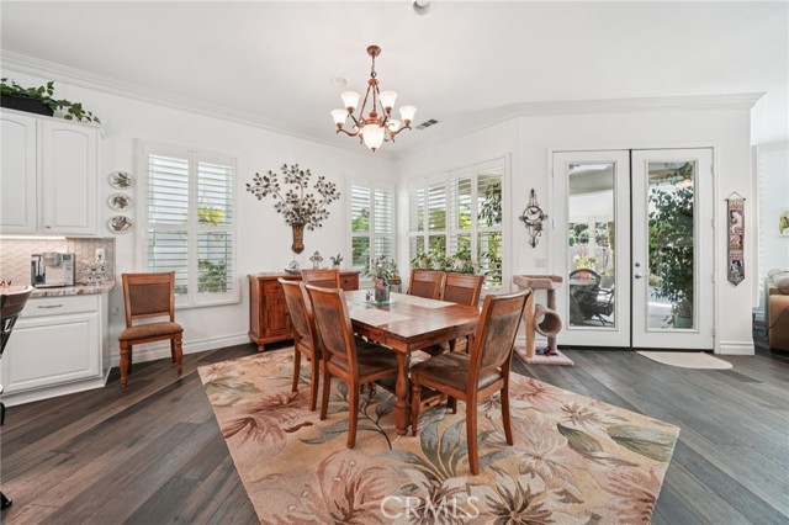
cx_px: 394
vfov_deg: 85.4
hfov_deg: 108.4
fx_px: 285
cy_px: 262
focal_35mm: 13
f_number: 8
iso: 400
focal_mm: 13
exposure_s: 1/20
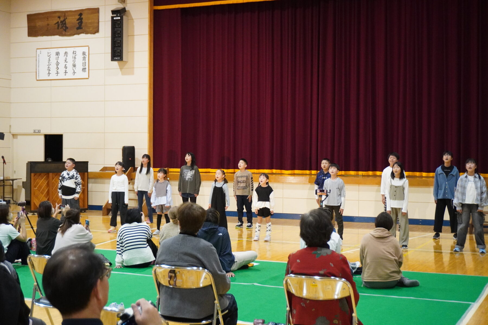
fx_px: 732
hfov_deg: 36.9
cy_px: 162
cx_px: 244
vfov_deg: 25.1
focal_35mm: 54
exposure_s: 1/160
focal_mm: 36
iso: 6400
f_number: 5.6
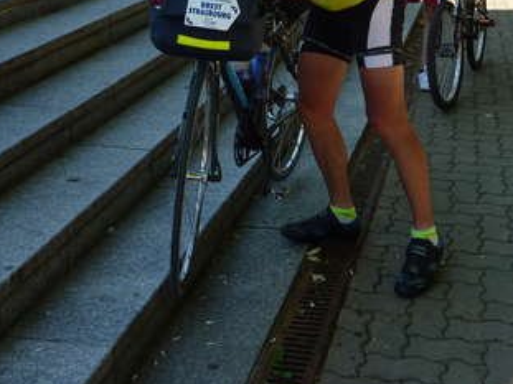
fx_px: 830
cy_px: 36
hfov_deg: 34.0
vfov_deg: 25.3
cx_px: 348
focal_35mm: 56
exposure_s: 1/250
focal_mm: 4.7
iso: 80
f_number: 4
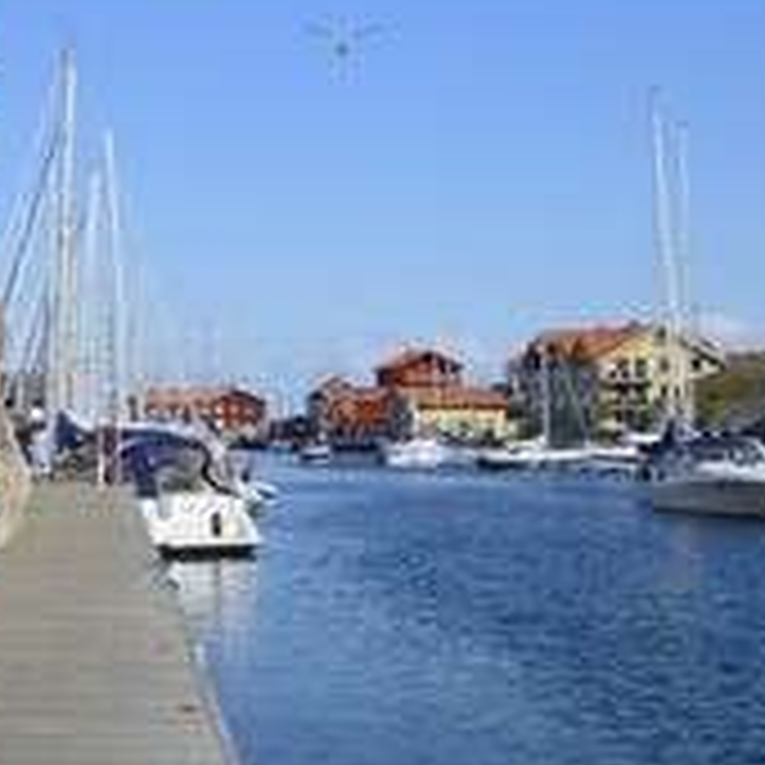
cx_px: -128
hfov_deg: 20.4
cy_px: 284
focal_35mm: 80
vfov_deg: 21.6
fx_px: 2000
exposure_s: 1/640
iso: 200
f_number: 9
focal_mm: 38
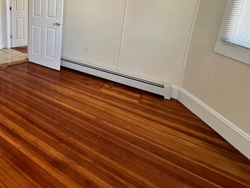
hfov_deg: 59.7
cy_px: 35
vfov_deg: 52.8
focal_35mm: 24
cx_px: 21
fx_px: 173
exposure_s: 1/60
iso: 250
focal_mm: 1.57
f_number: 1.8
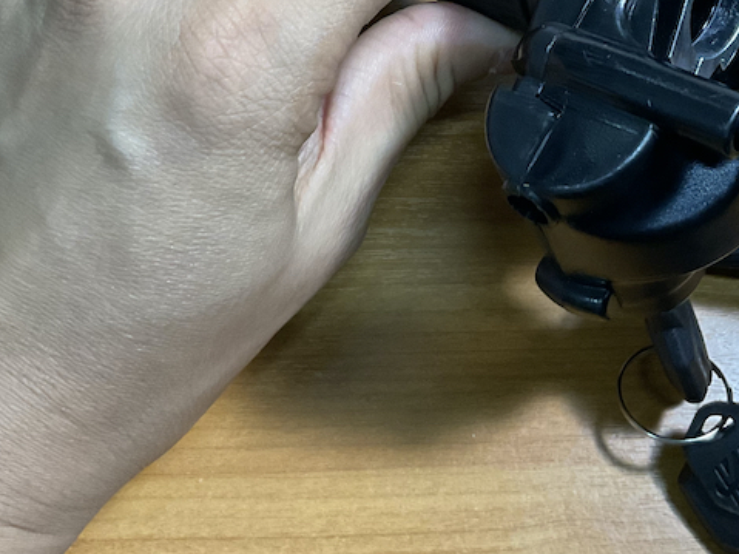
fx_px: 1323
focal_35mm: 62
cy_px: 23
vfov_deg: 22.9
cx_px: 452
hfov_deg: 31.1
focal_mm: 3
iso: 160
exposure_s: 1/60
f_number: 1.8
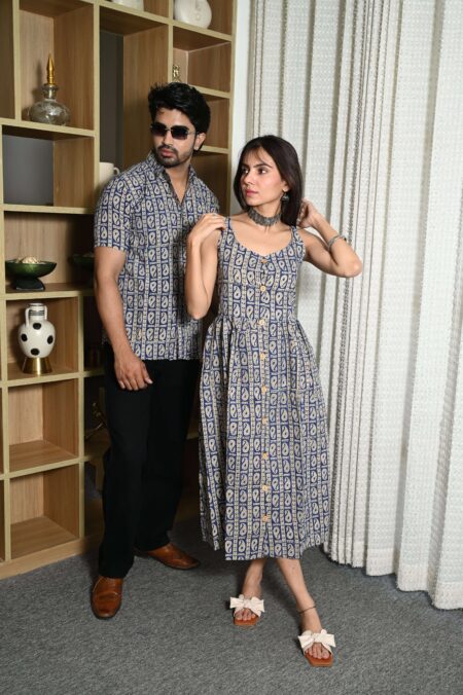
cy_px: 348
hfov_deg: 36.8
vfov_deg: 53.2
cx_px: 232
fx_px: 695
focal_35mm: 36
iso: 400
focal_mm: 36
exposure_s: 1/160
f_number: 5.6
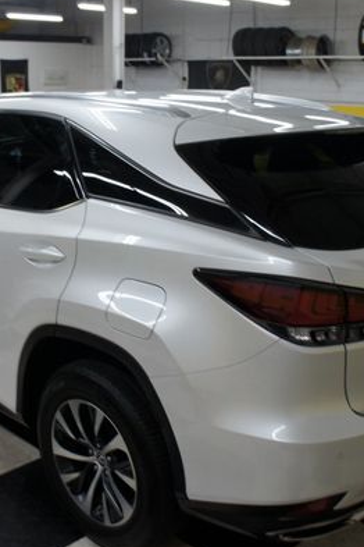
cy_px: 262
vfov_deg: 44.5
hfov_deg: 30.4
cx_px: 144
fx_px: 667
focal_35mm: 44
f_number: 4
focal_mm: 18
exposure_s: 1/40
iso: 200
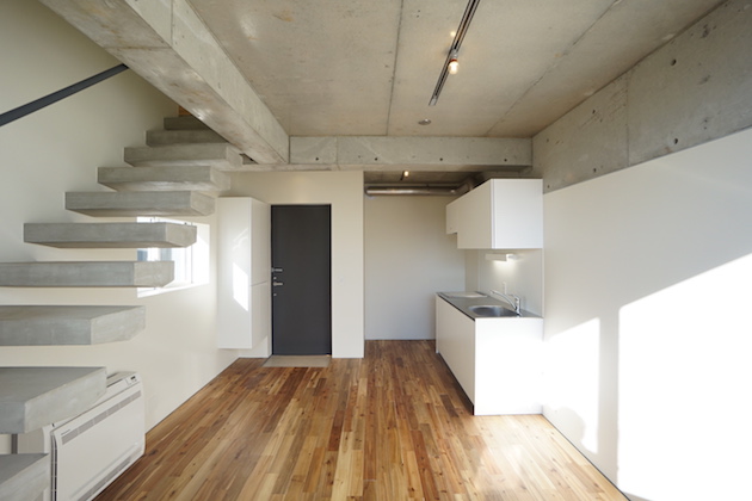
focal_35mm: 15
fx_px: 313
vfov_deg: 77.3
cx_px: 376
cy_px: 250
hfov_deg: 100.4
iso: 400
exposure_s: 1/125
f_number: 7.1
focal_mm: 10
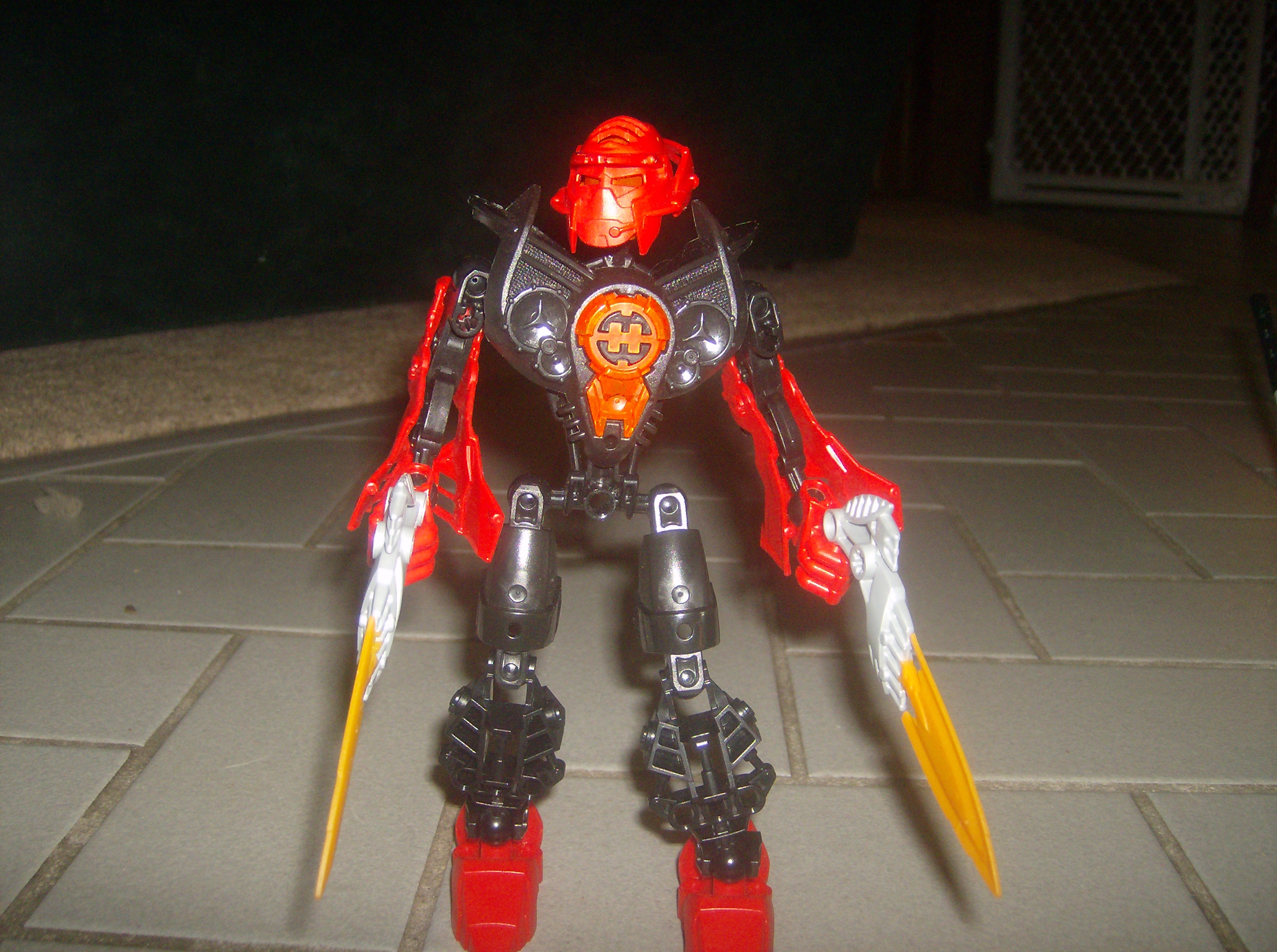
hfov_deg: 51.5
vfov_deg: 39.5
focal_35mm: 36
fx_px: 1325
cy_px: 476
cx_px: 638
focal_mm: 6
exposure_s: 1/60
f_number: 2.8
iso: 200
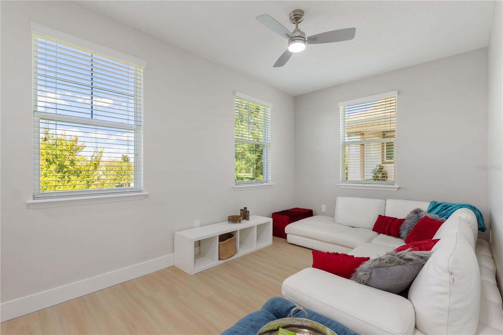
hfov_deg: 100.4
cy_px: 168
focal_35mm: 15
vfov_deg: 77.3
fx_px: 210
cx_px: 252
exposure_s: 1/20
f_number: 4.5
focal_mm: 10
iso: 400
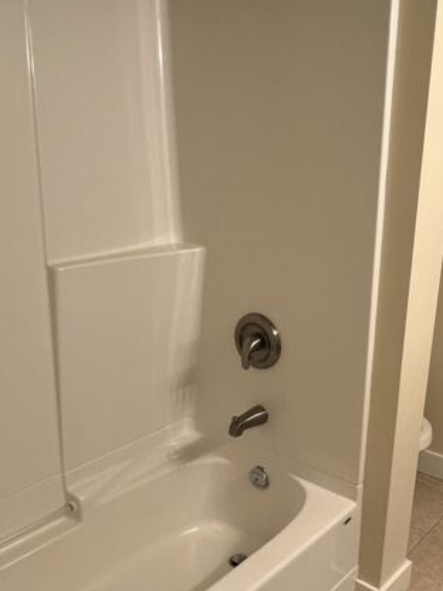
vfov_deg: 55.8
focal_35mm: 32
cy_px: 388
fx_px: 546
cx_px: 283
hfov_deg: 43.7
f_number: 1.8
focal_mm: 1.57
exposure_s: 1/60
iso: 125
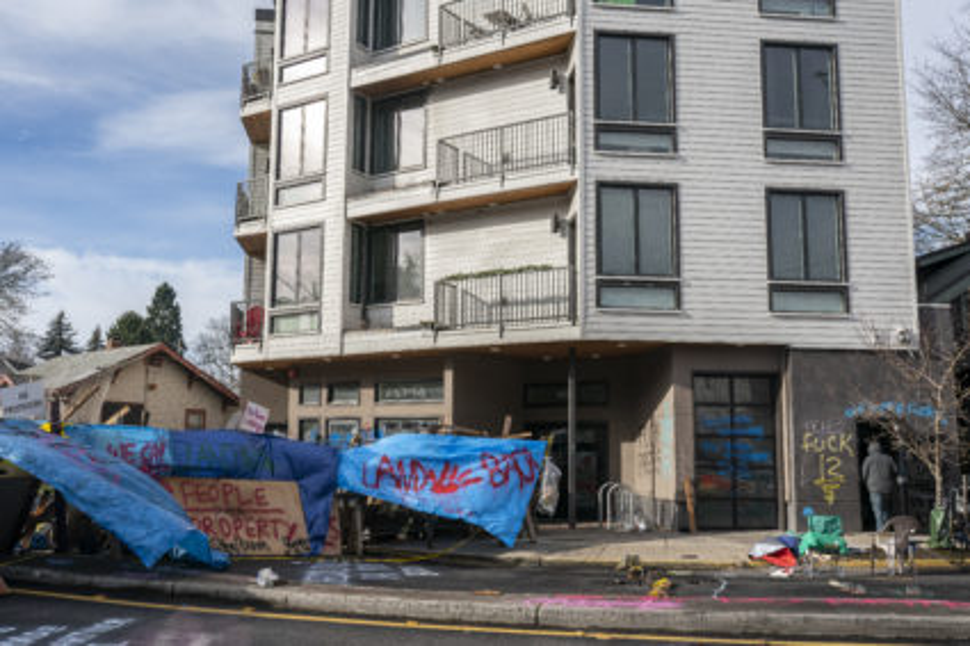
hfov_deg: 54.5
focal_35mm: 35
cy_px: 323
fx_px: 943
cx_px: 485
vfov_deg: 37.8
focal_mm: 35
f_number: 9
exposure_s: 1/1600
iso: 1250
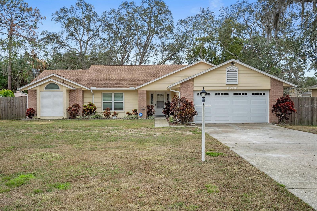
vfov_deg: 38.9
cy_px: 106
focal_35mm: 34
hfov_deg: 55.8
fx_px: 299
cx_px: 158
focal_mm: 34
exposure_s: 1/80
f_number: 8
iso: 400
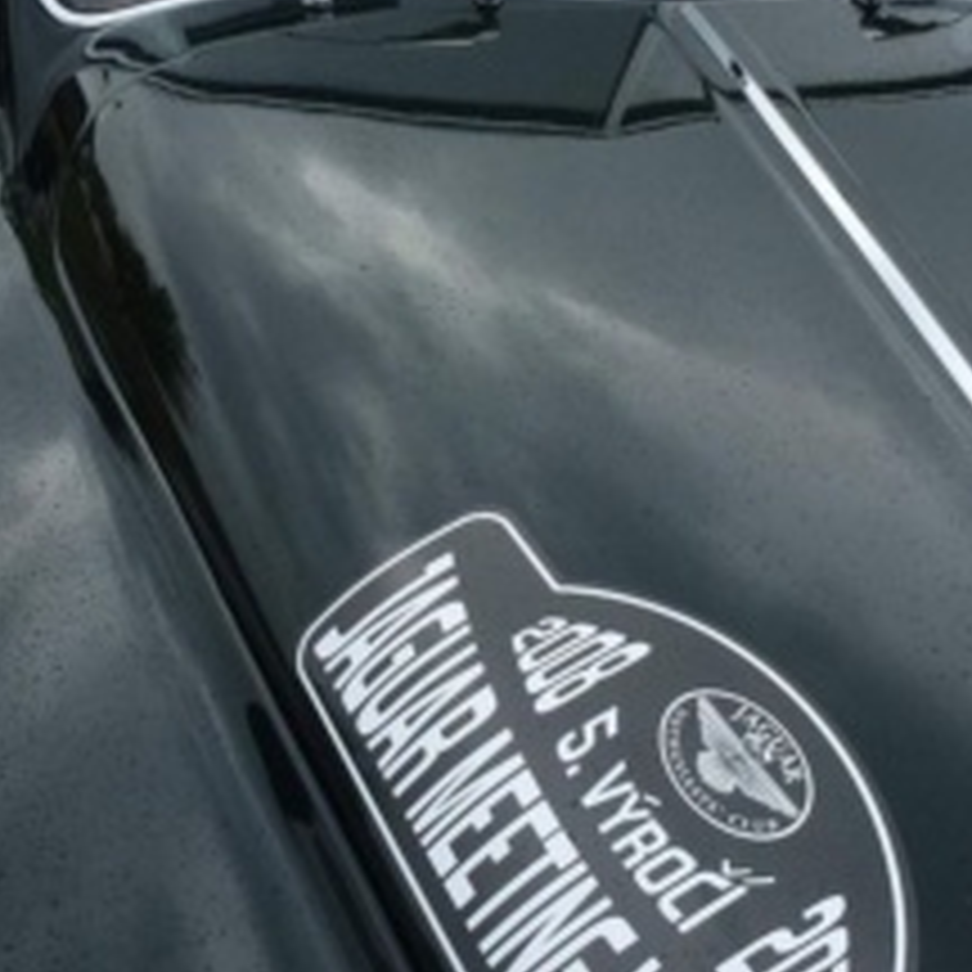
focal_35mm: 49
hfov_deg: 34.5
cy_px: 405
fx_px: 1557
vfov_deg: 34.6
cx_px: 592
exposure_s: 1/640
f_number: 4
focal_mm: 4.3
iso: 100
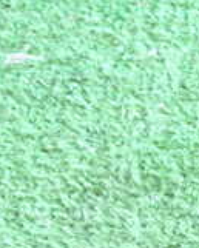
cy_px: 271
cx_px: 449
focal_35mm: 131
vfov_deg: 14.4
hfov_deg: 10.4
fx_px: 964
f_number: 2.5
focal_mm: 6.37
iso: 640
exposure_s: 1/40
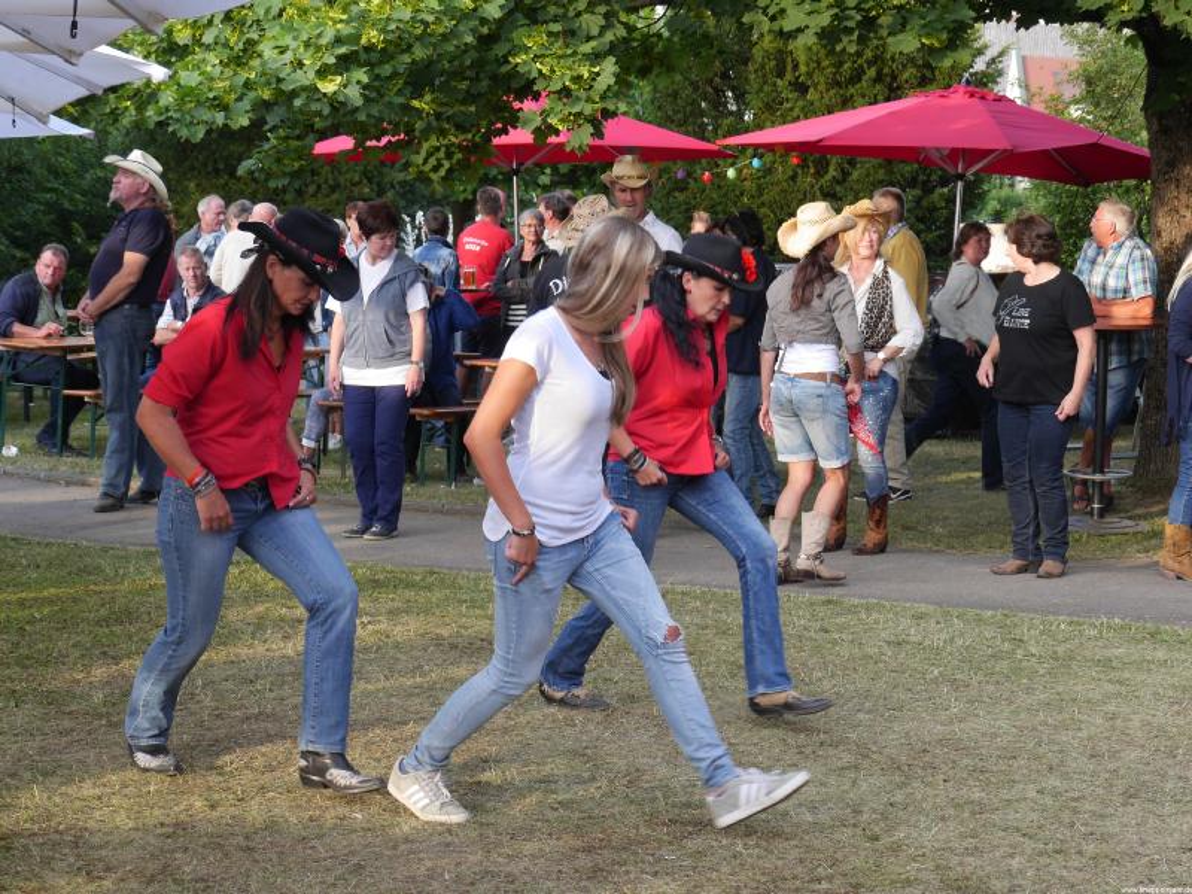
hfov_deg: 30.3
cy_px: 447
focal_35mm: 64
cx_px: 596
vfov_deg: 22.9
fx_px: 2204
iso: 400
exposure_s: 1/125
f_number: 5
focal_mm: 32
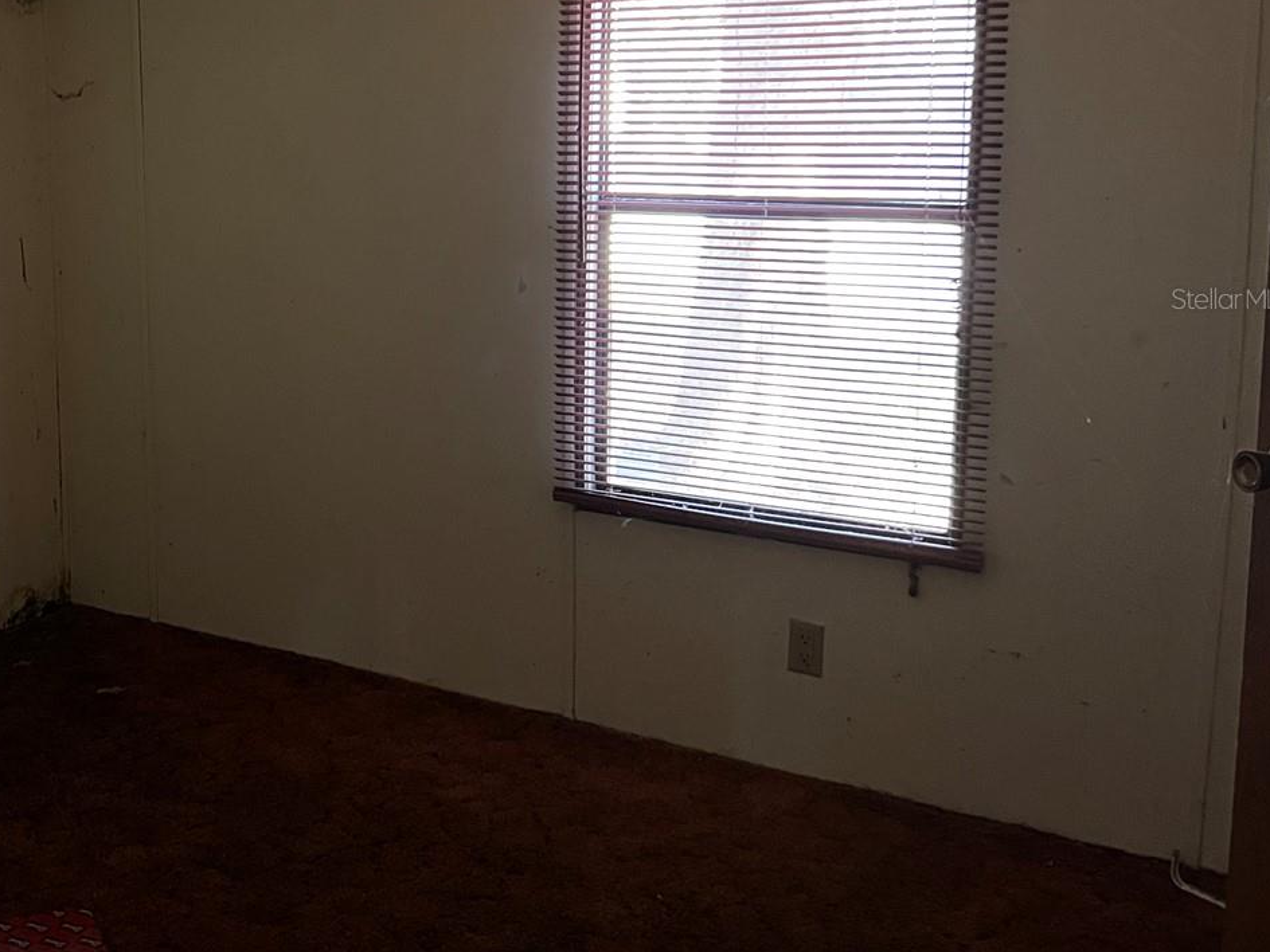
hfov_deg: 40.8
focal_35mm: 44
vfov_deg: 32.5
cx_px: 223
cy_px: 298
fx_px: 1614
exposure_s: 1/45
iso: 500
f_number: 1.5
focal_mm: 5.7
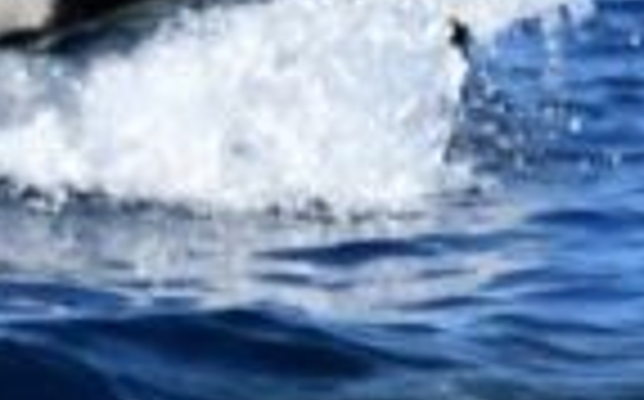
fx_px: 60147
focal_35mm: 3431
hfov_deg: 0.6
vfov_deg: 0.4
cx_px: -964
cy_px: -20
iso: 1800
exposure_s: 1/8000
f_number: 6.3
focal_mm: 600
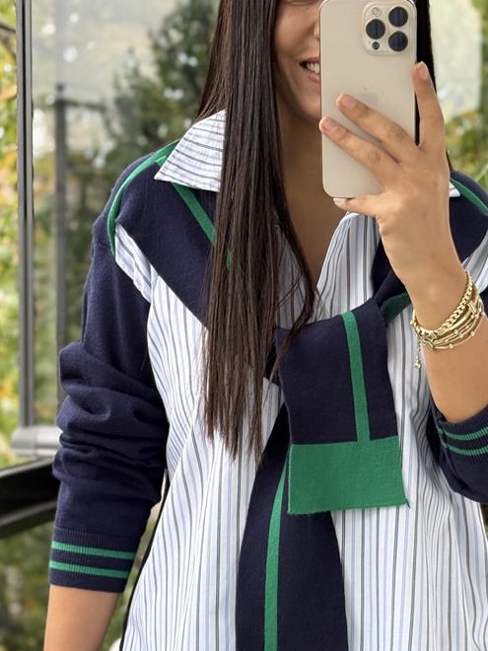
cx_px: 343
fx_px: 1823
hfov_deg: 15.2
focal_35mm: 97
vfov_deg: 20.2
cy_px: 419
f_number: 1.78
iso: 100
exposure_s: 1/229
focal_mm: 6.76
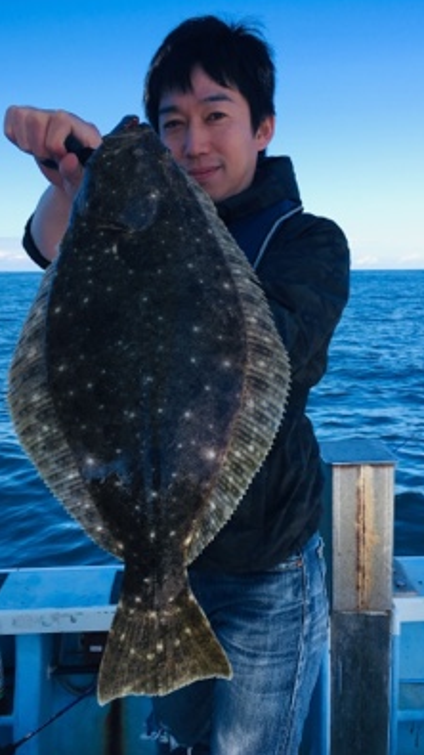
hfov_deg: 36.6
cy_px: 377
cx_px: 191
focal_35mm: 32
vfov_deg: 61.0
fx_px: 640
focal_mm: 4.15
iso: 25
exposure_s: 1/680
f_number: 2.2
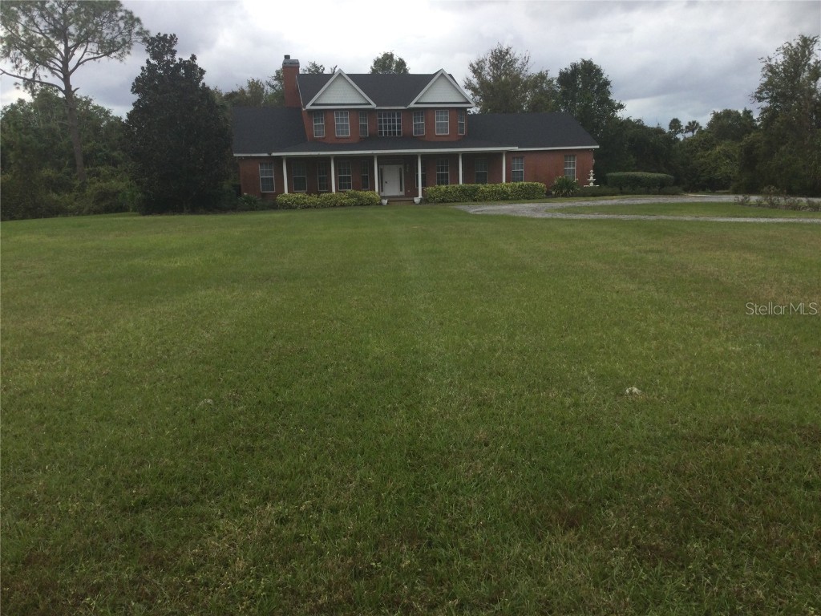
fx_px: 735
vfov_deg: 45.4
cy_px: 308
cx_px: 410
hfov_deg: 58.4
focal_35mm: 31
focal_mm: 3.3
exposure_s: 1/641
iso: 25
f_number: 2.4
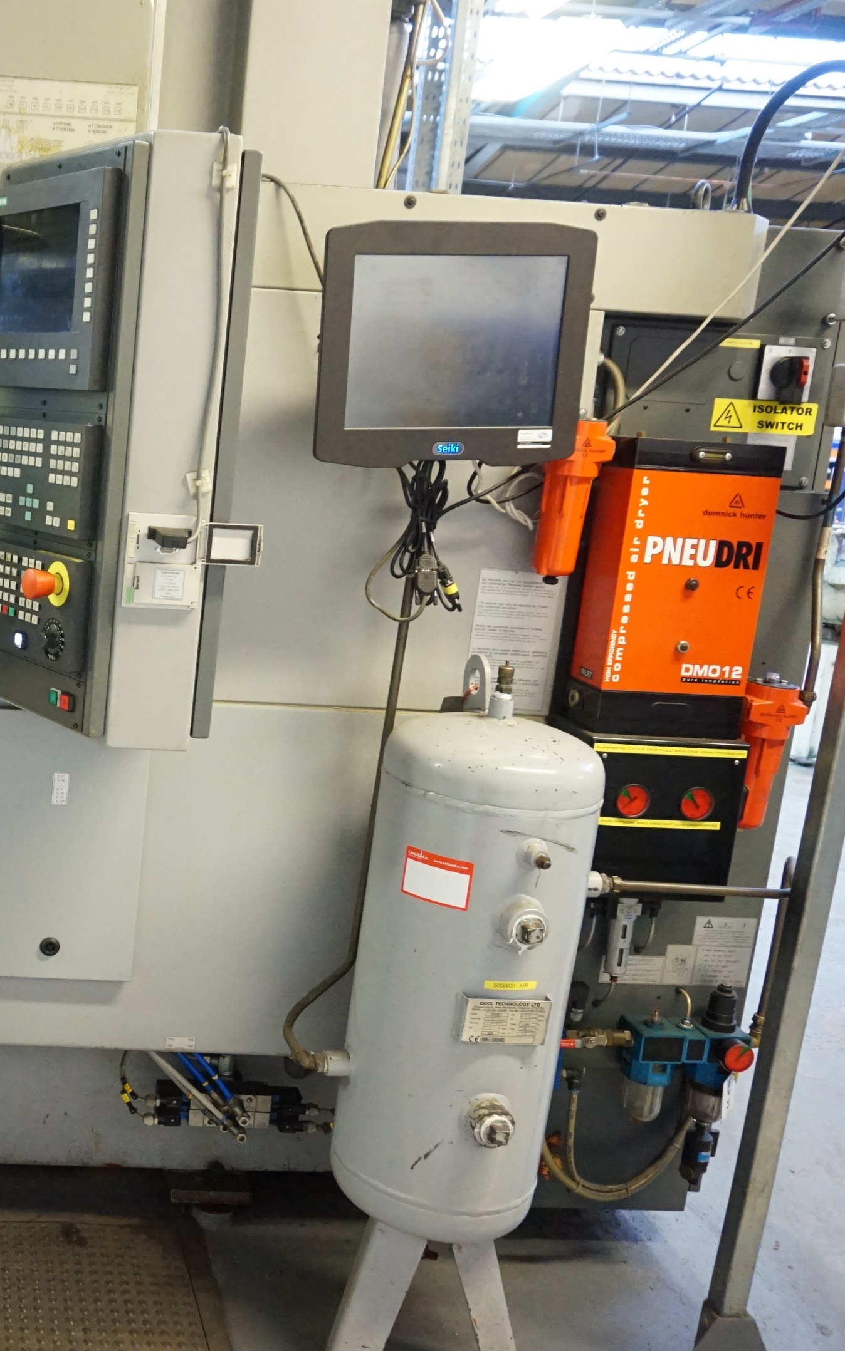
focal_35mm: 37
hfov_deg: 31.5
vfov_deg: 52.8
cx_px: -25
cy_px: 674
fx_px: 1363
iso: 3200
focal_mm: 16
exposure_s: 1/125
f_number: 3.5
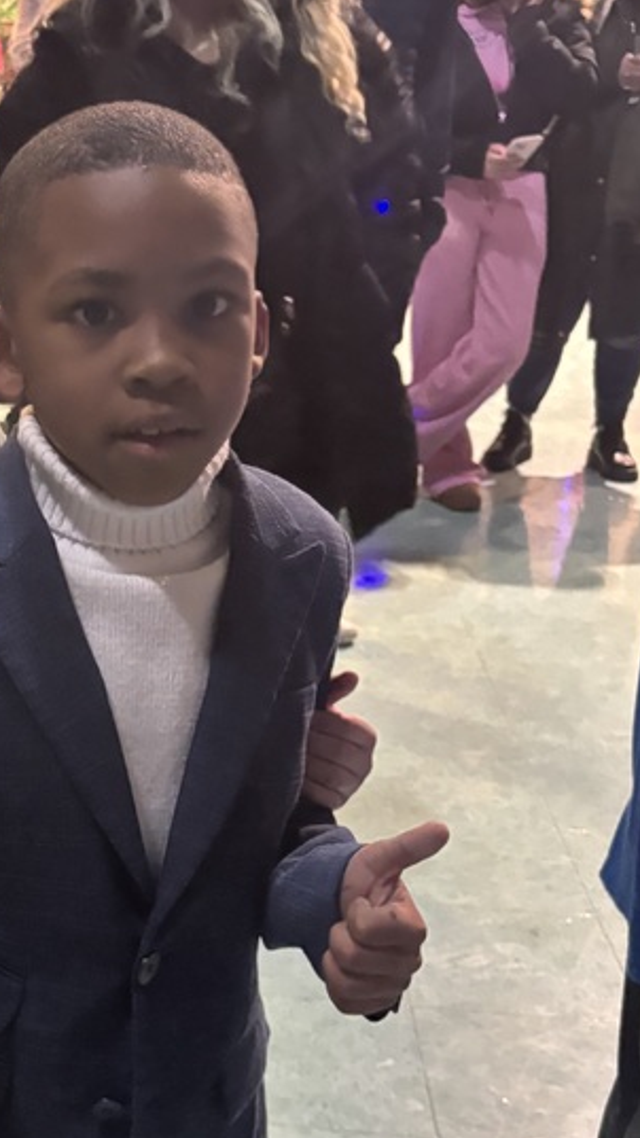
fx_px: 1629
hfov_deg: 20.7
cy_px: 725
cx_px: -129
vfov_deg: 38.2
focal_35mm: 54
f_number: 1.6
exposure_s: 1/30
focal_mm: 5.96
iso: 1000
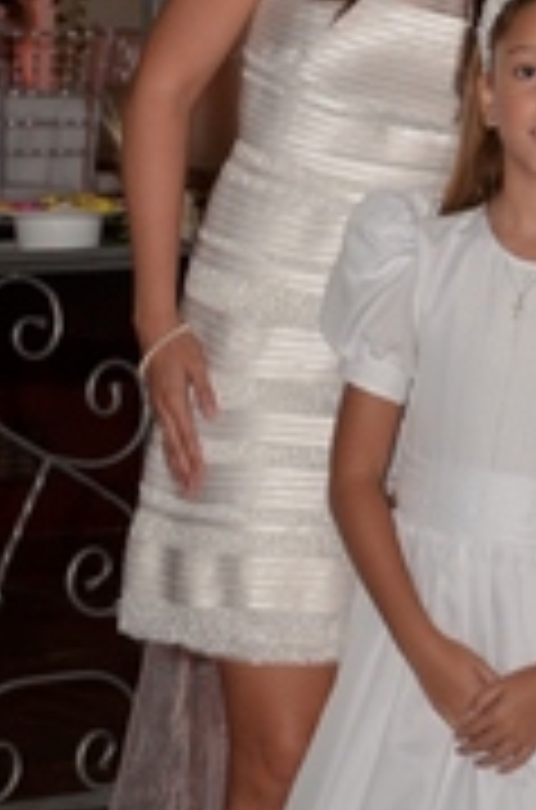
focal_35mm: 200
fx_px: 4492
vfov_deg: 10.3
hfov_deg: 6.8
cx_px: 676
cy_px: 400
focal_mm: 50
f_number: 5
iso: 1250
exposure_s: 1/80
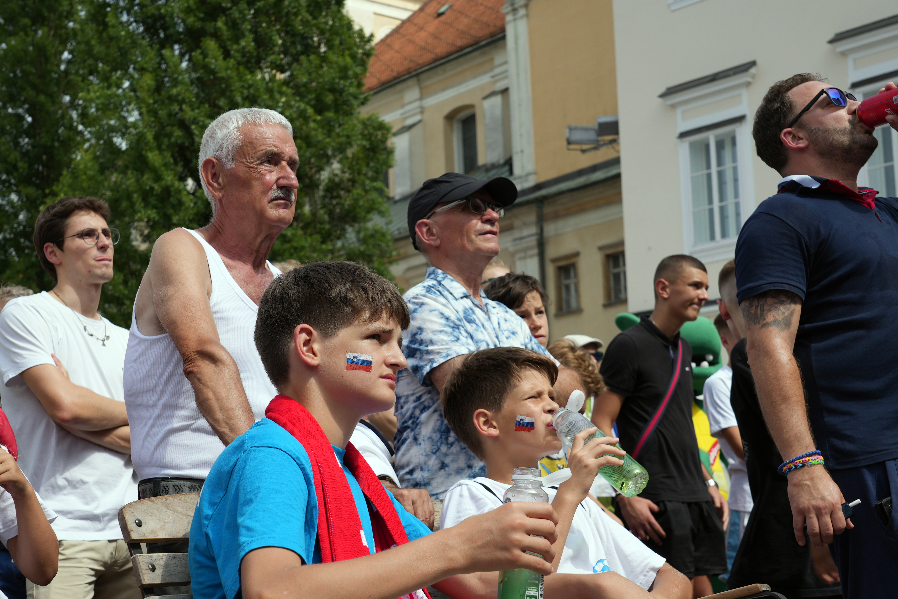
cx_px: 398
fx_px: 1447
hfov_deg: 34.4
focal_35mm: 58
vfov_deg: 23.3
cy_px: 375
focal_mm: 46
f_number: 7.1
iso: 100
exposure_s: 1/250
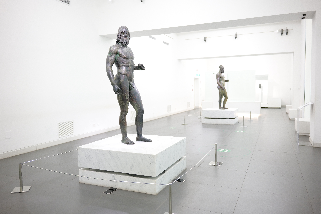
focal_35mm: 28
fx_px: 250
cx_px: 160
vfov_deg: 46.4
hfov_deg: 65.5
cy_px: 107
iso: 2000
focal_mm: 28
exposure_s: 1/50
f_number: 2.8
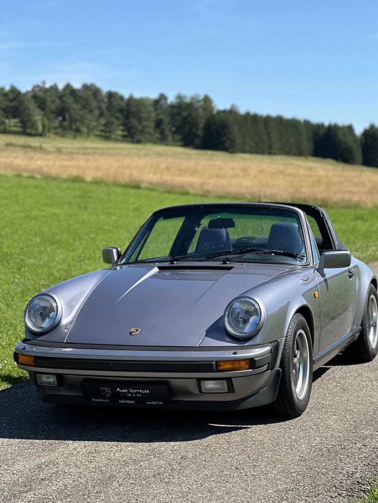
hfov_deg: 18.9
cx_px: 191
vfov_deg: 25.0
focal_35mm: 78
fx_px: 1136
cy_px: 254
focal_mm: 9
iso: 32
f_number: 2.8
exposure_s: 1/531
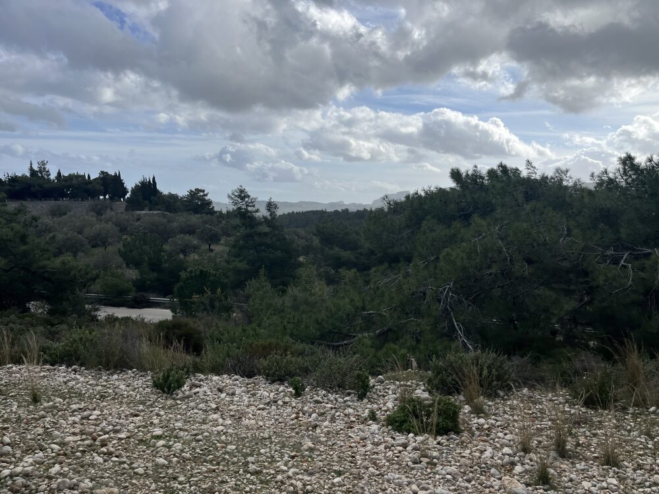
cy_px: 247
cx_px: 330
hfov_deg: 67.3
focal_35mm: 26
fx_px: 495
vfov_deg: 53.1
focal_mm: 5.1
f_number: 1.6
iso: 50
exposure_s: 1/3623
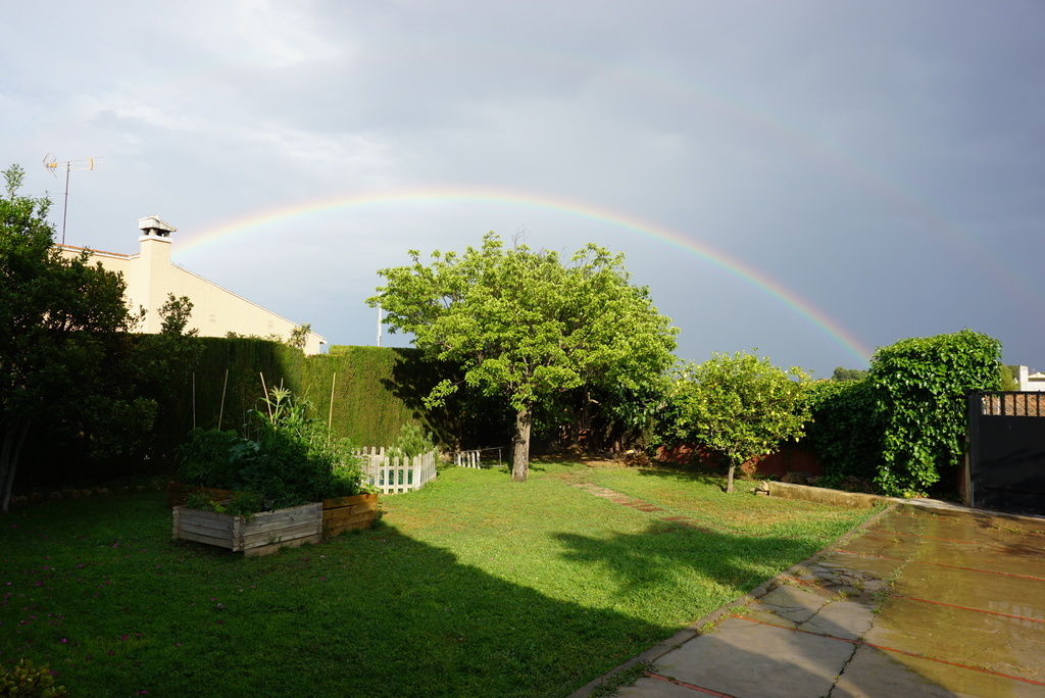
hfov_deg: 73.7
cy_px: 349
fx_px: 697
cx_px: 522
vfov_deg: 53.2
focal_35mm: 24
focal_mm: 16
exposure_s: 1/100
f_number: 10
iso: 100
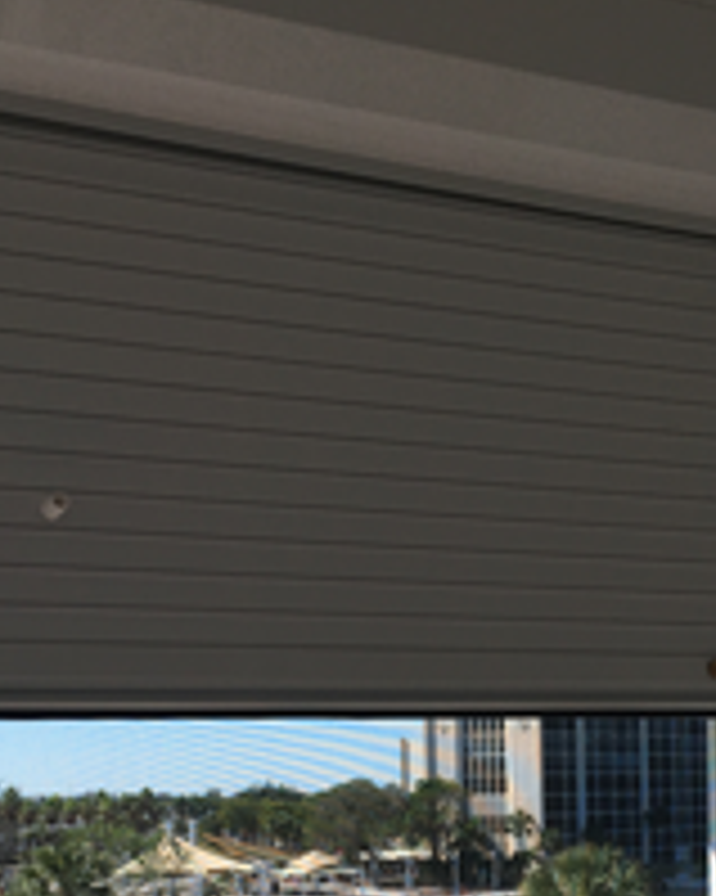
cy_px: 833
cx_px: 482
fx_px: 1697
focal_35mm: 64
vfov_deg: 28.3
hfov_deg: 23.7
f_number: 2.2
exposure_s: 1/1115
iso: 25
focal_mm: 4.15
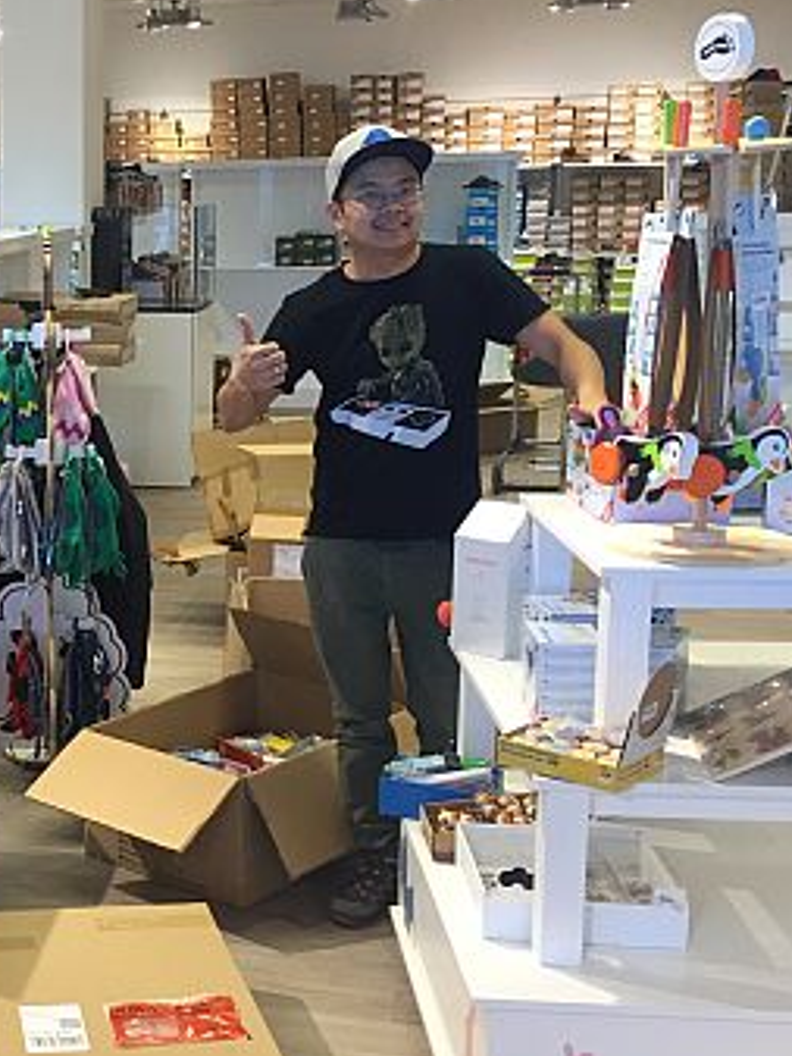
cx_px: -47
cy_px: 501
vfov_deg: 34.9
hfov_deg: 25.0
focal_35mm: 55
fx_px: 1677
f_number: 2.2
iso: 50
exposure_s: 1/33
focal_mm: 4.15
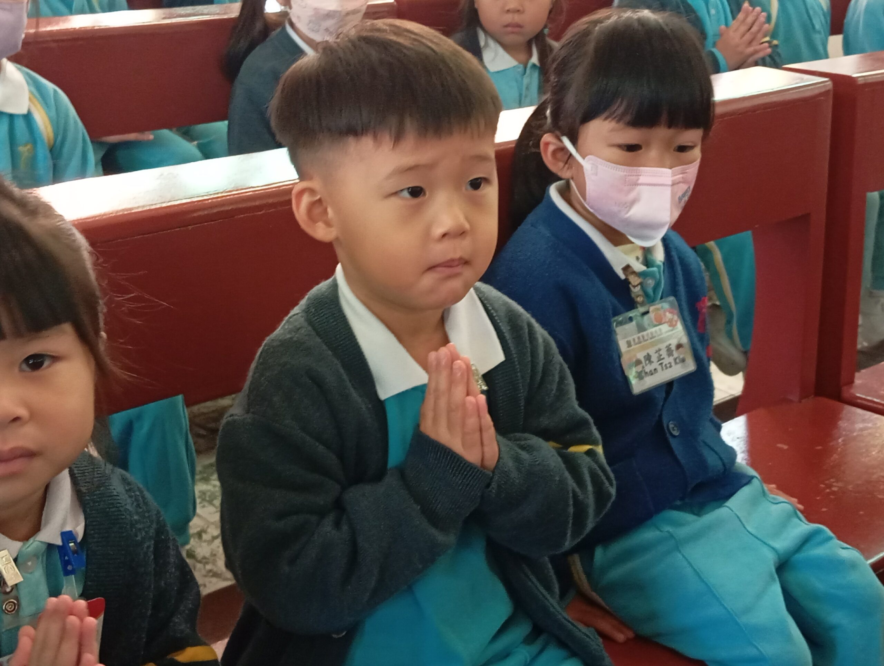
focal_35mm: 54
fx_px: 1381
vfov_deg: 27.1
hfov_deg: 35.5
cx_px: 442
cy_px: 333
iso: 1293
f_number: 1.8
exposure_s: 1/25
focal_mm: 4.22
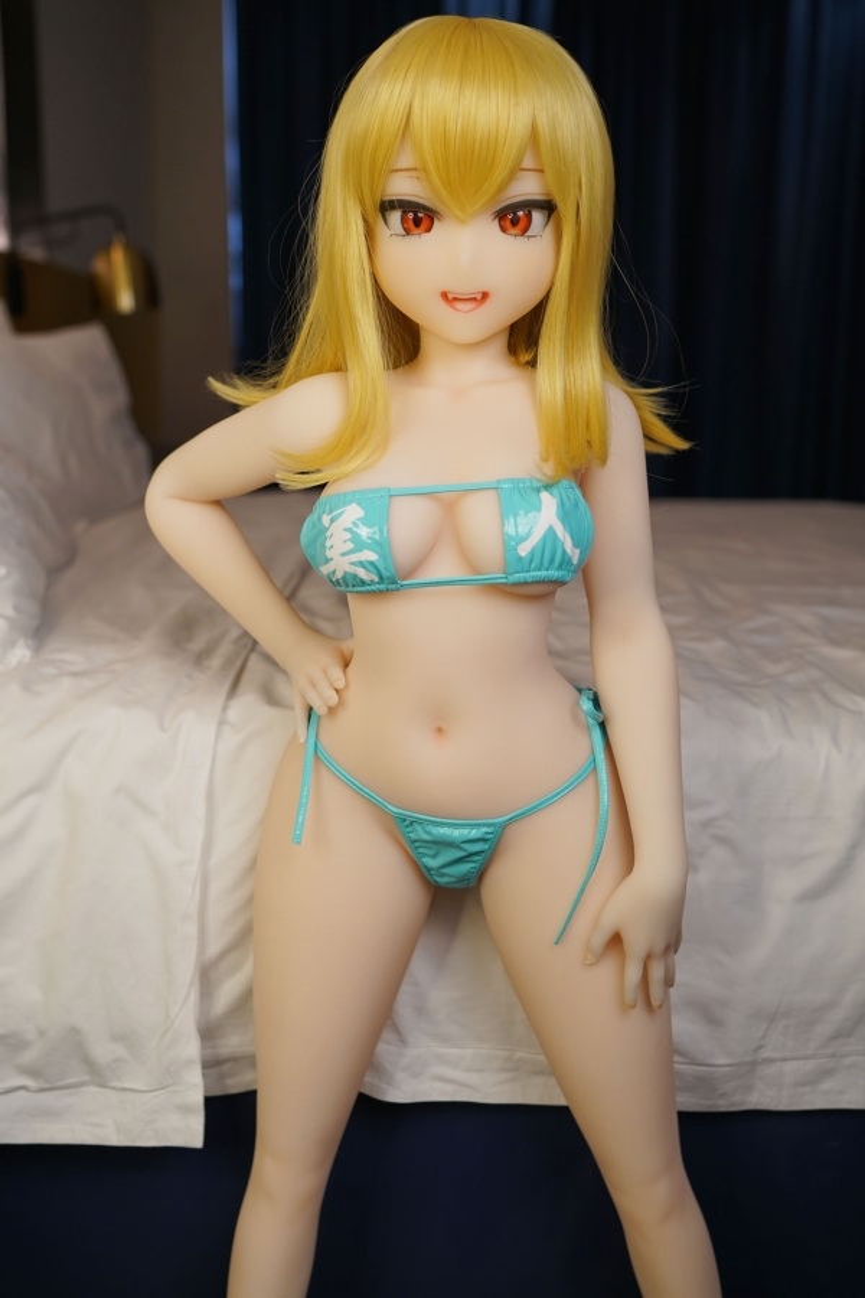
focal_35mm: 35
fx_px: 1261
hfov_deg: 37.9
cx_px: 432
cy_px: 649
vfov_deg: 54.4
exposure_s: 1/100
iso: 320
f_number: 2.8
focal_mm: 35
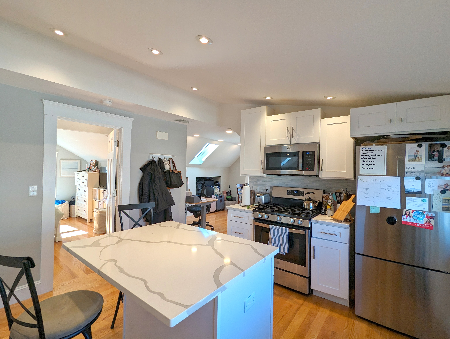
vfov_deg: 78.2
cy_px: 170
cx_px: 225
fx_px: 208
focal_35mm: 16
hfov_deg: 94.4
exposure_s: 1/120
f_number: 2.2
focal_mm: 2.35
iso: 57
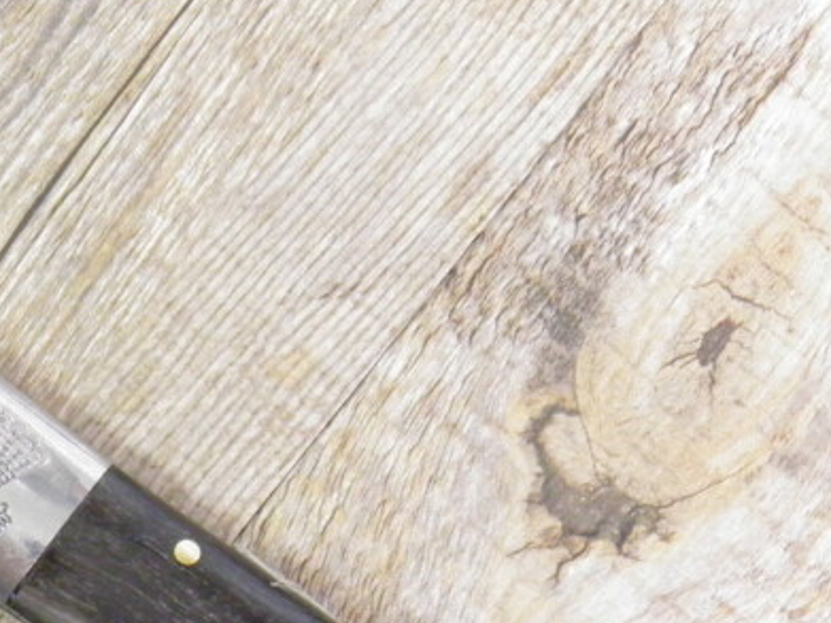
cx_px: 47
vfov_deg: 10.9
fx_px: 3240
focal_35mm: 135
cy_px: 521
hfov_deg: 14.4
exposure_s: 1/4
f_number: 3.3
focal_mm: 7.9
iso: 200
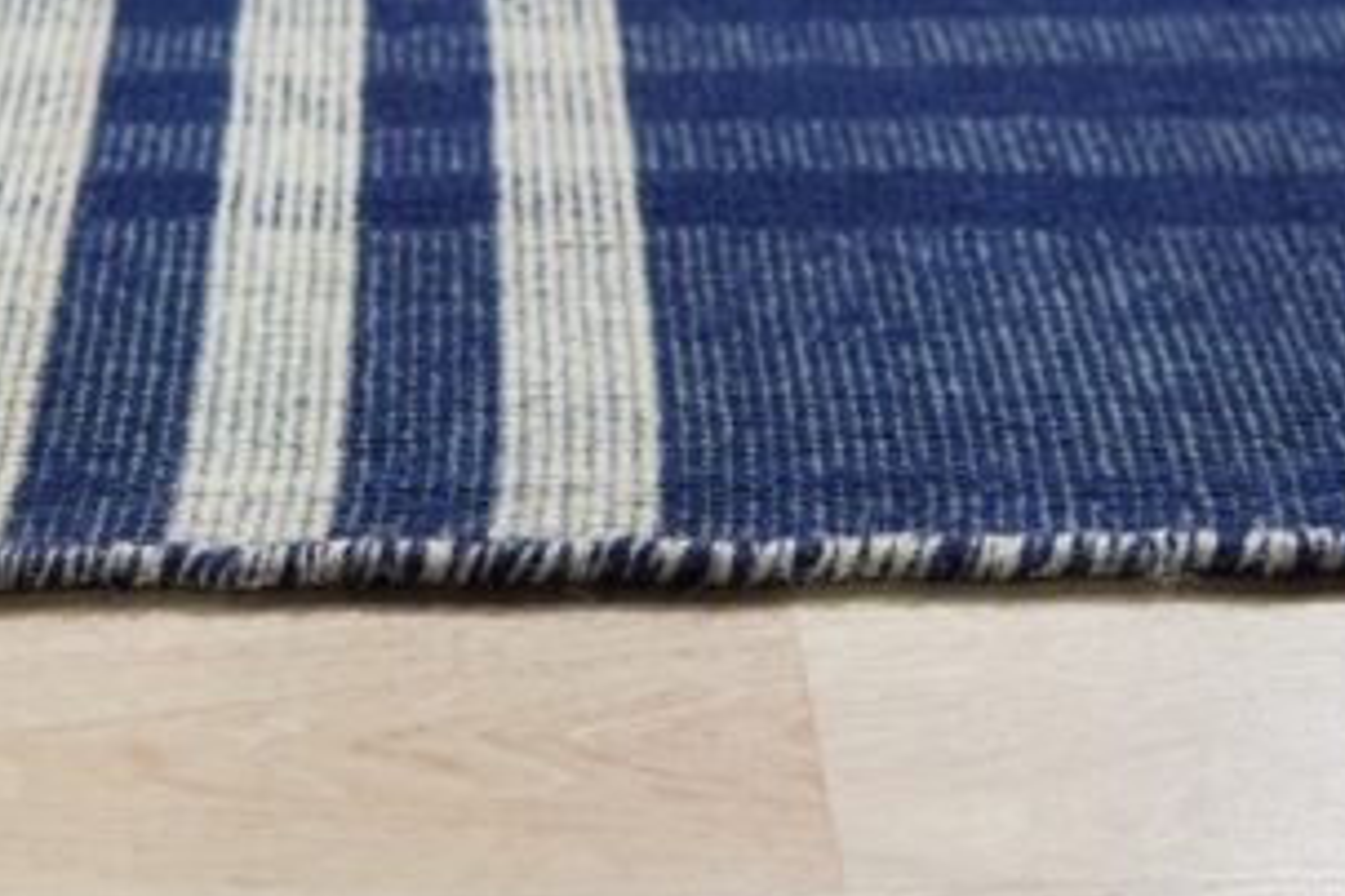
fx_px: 3325
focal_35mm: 89
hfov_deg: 22.8
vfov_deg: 15.3
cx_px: 471
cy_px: 164
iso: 800
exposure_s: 1/200
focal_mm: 30
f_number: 4
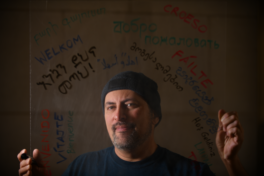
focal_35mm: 95
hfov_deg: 21.5
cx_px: 132
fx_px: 697
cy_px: 88
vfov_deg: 14.4
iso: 64
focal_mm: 95
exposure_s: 1/200
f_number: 2.8
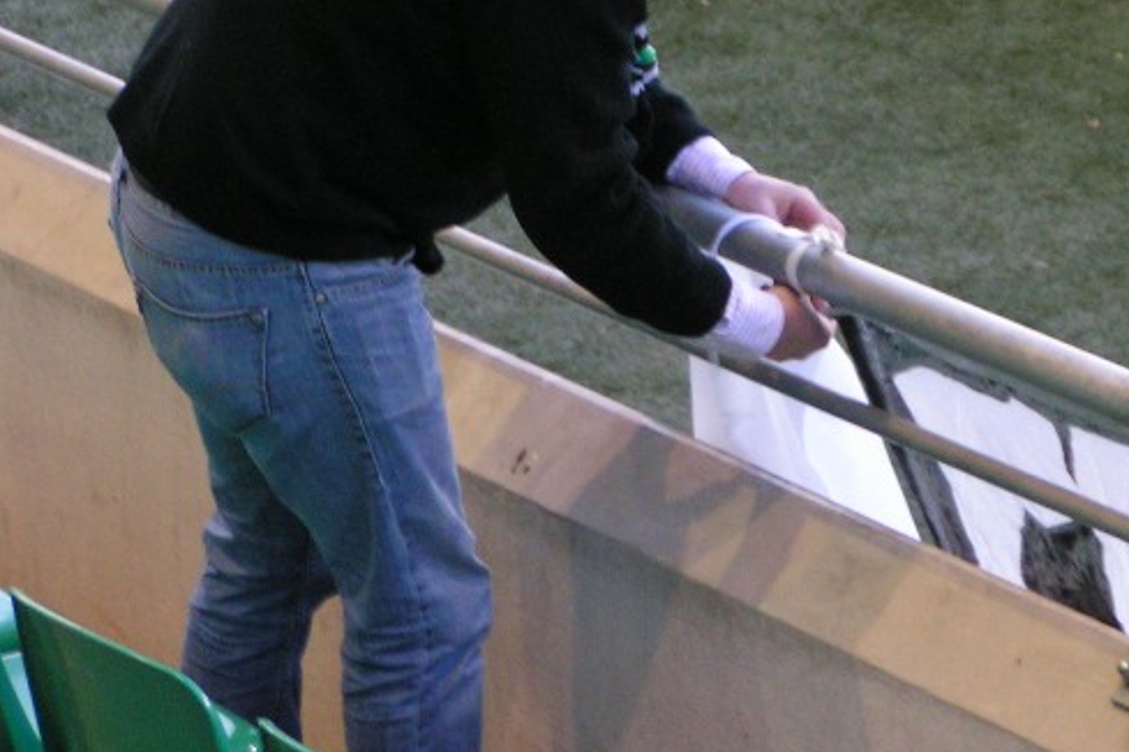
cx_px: 695
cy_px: 203
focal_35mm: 255
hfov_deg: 8.1
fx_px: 7996
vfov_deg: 5.4
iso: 200
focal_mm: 22.9
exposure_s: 1/25
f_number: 3.5
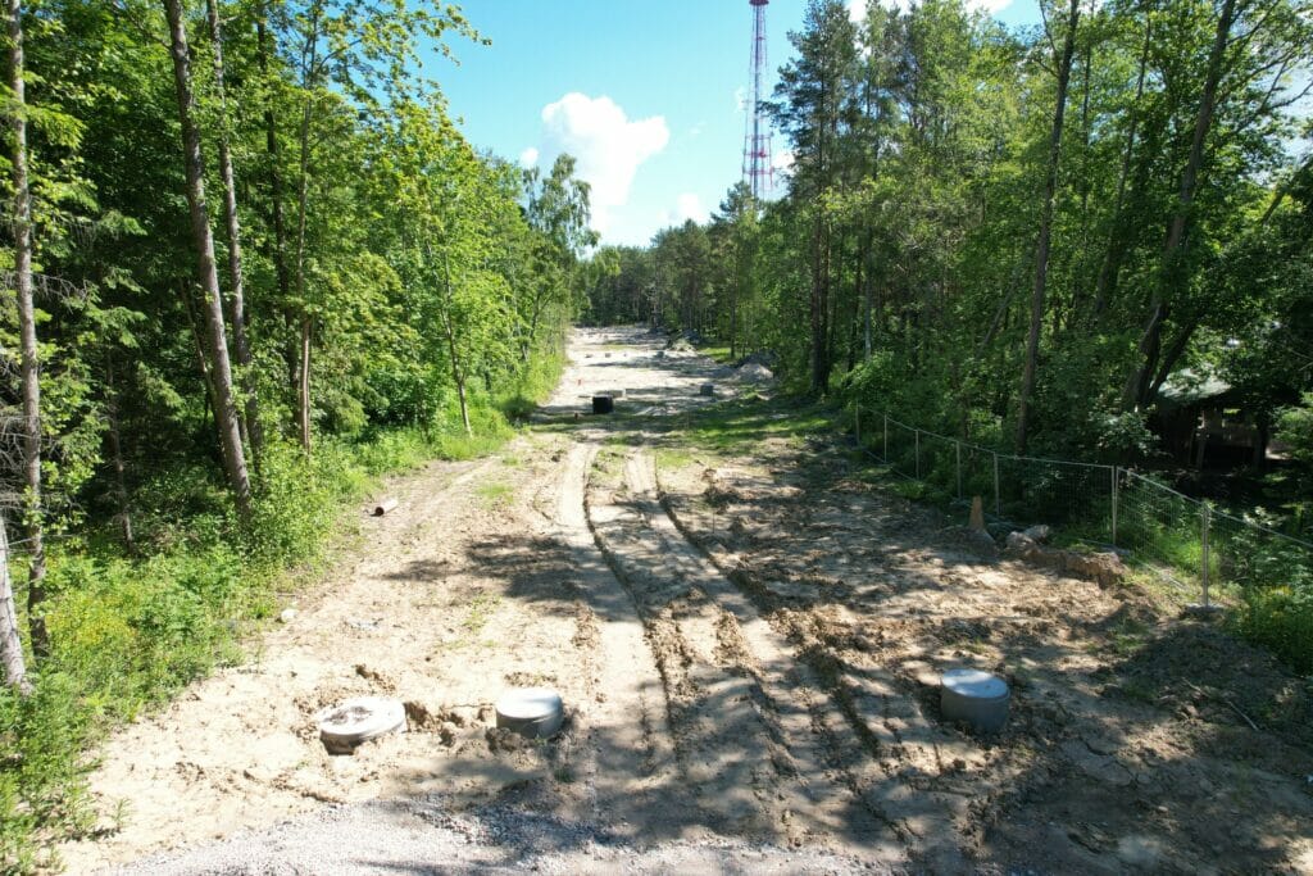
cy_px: 438
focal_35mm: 22
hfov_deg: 78.6
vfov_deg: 57.2
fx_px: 802
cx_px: 656
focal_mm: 8.38
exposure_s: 1/800
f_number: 2.8
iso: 100
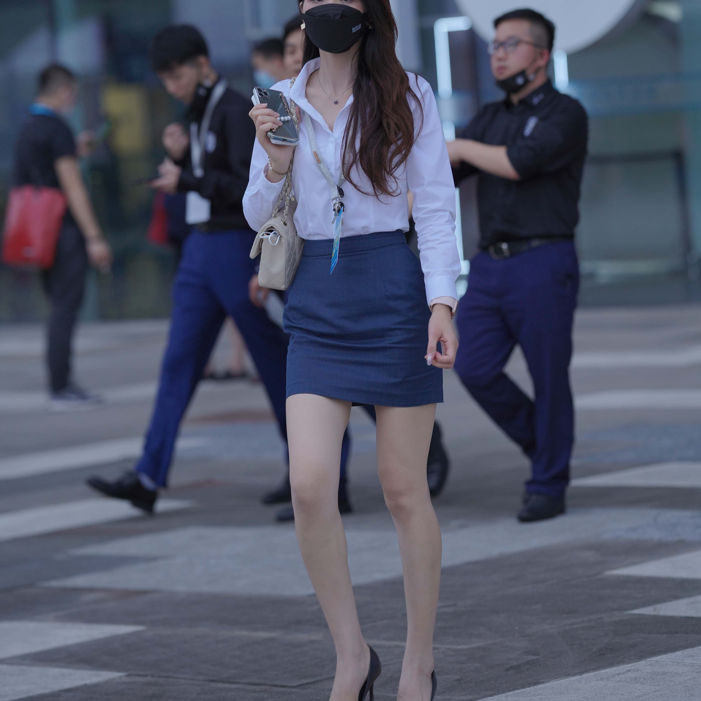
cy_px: 262
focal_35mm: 173
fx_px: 3964
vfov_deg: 10.1
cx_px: 351
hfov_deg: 10.1
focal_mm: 135
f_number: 2.8
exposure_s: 1/400
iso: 500
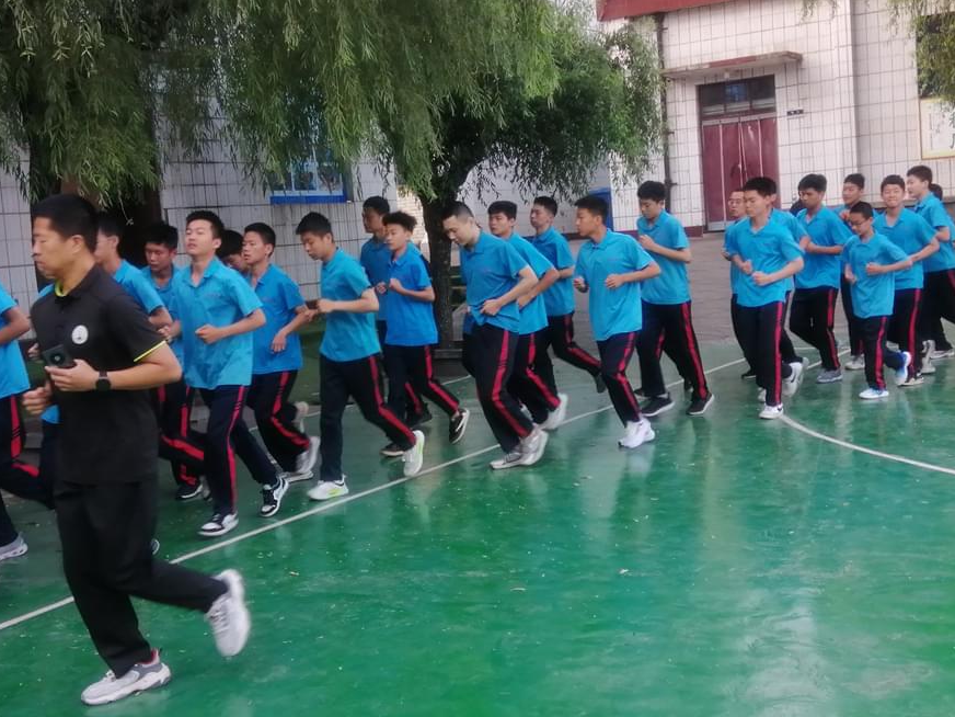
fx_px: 1297
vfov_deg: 30.9
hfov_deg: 40.4
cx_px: 471
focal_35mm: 47
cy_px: 356
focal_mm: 3.6
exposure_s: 1/149
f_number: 1.8
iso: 50
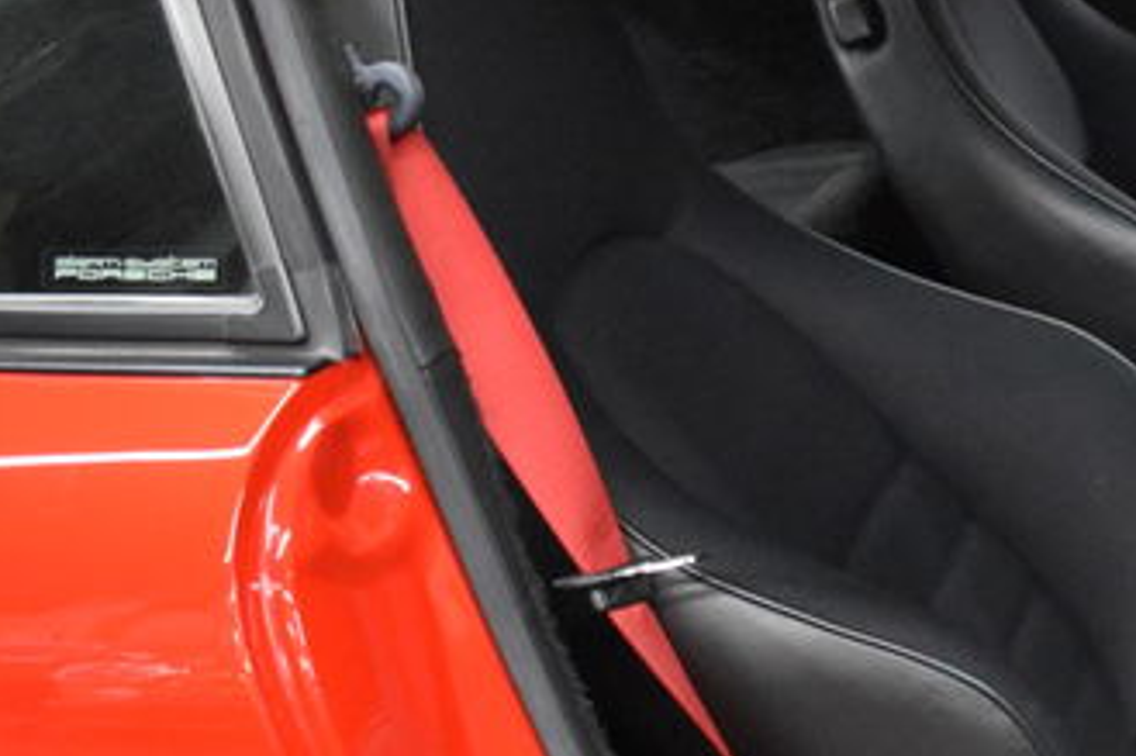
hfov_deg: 26.5
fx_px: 2208
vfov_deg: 19.4
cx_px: 1253
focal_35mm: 70
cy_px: 425
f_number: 3.8
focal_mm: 20
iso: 5600
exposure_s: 1/125
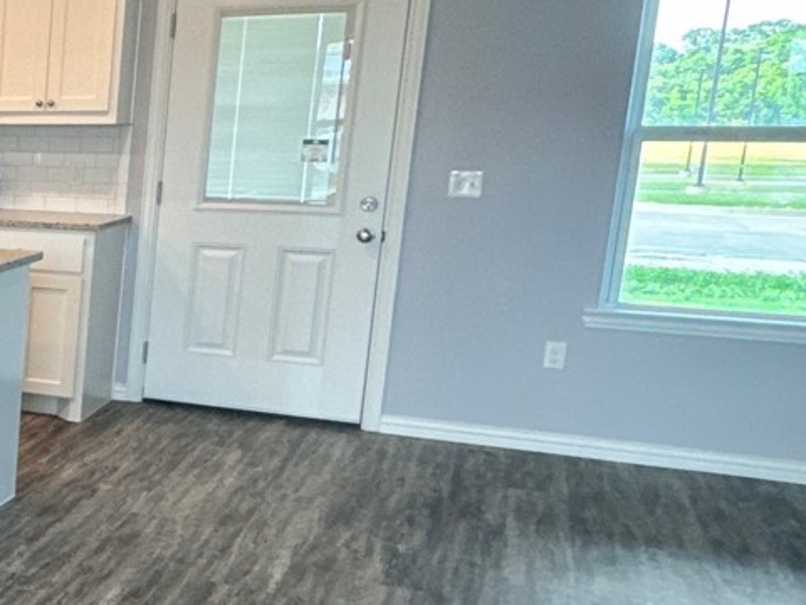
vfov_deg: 26.1
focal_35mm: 56
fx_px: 1304
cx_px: -505
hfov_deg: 24.0
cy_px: 355
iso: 160
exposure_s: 1/120
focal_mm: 2.22
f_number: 2.2
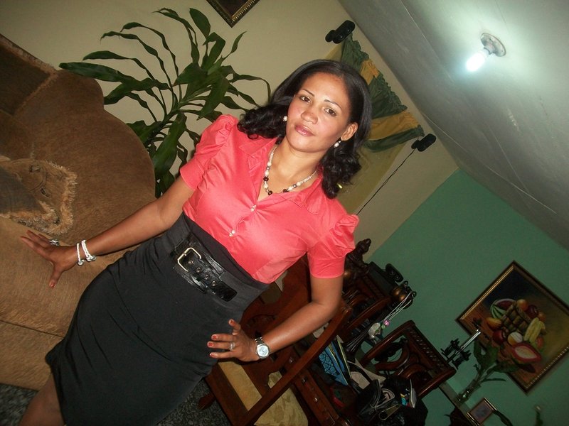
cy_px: 213
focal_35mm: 32
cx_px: 284
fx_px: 526
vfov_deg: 44.2
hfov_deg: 56.8
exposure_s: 1/30
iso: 160
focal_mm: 5.7
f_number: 2.9
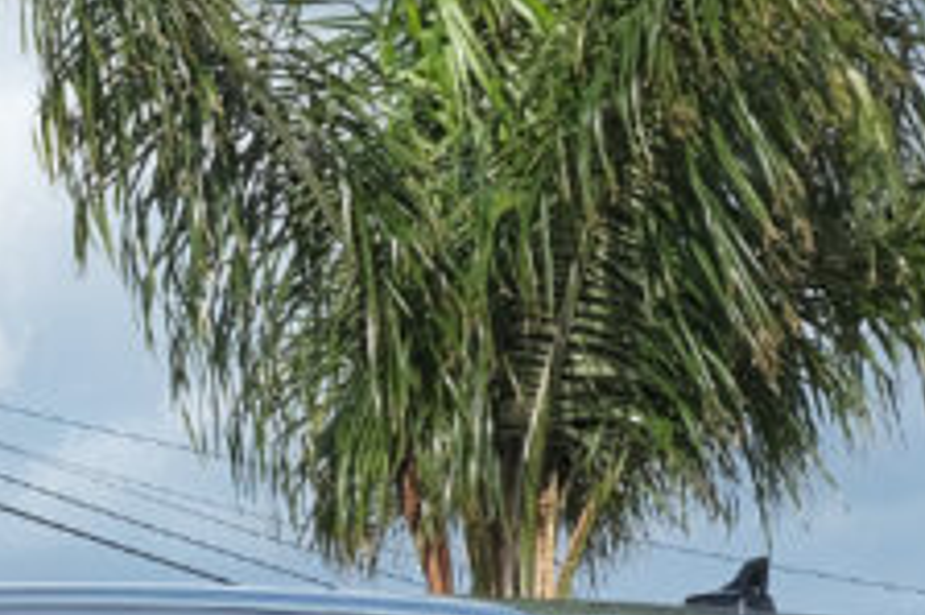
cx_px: 25
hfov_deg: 6.6
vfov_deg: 4.4
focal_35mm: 311
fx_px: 7985
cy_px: 1166
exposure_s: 1/250
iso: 160
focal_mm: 45
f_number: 9
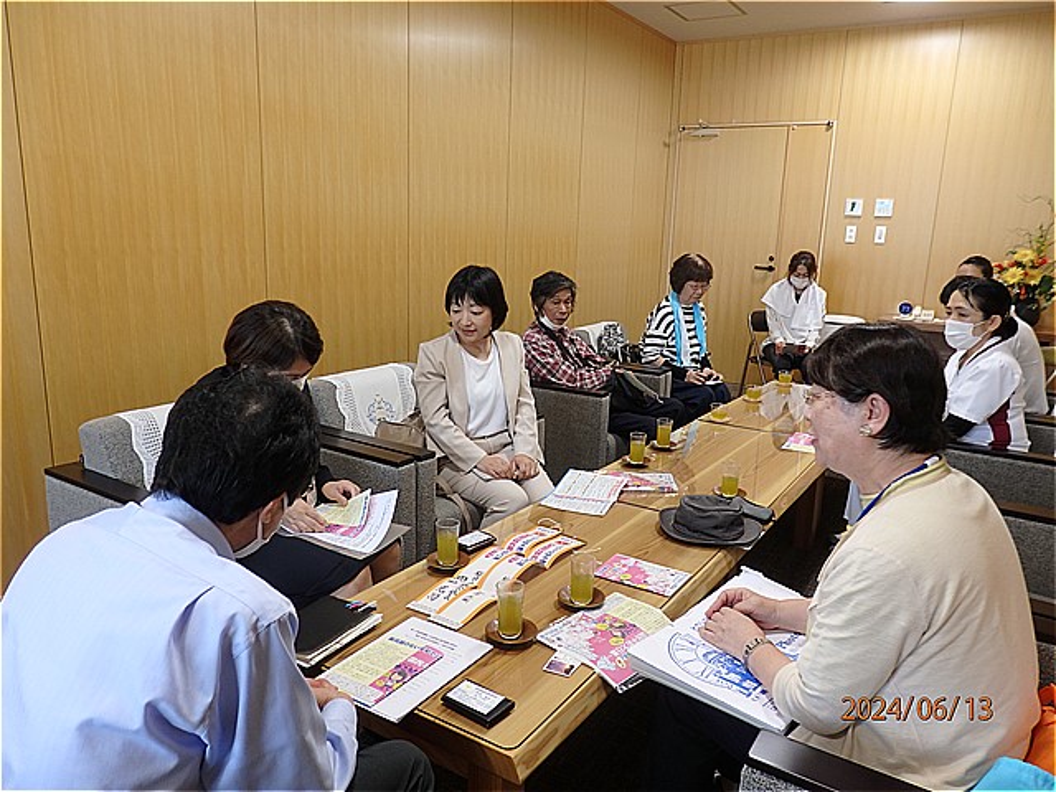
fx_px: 763
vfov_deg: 54.9
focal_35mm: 25
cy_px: 396
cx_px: 528
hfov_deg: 69.4
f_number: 3
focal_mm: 4.5
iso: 125
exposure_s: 1/30
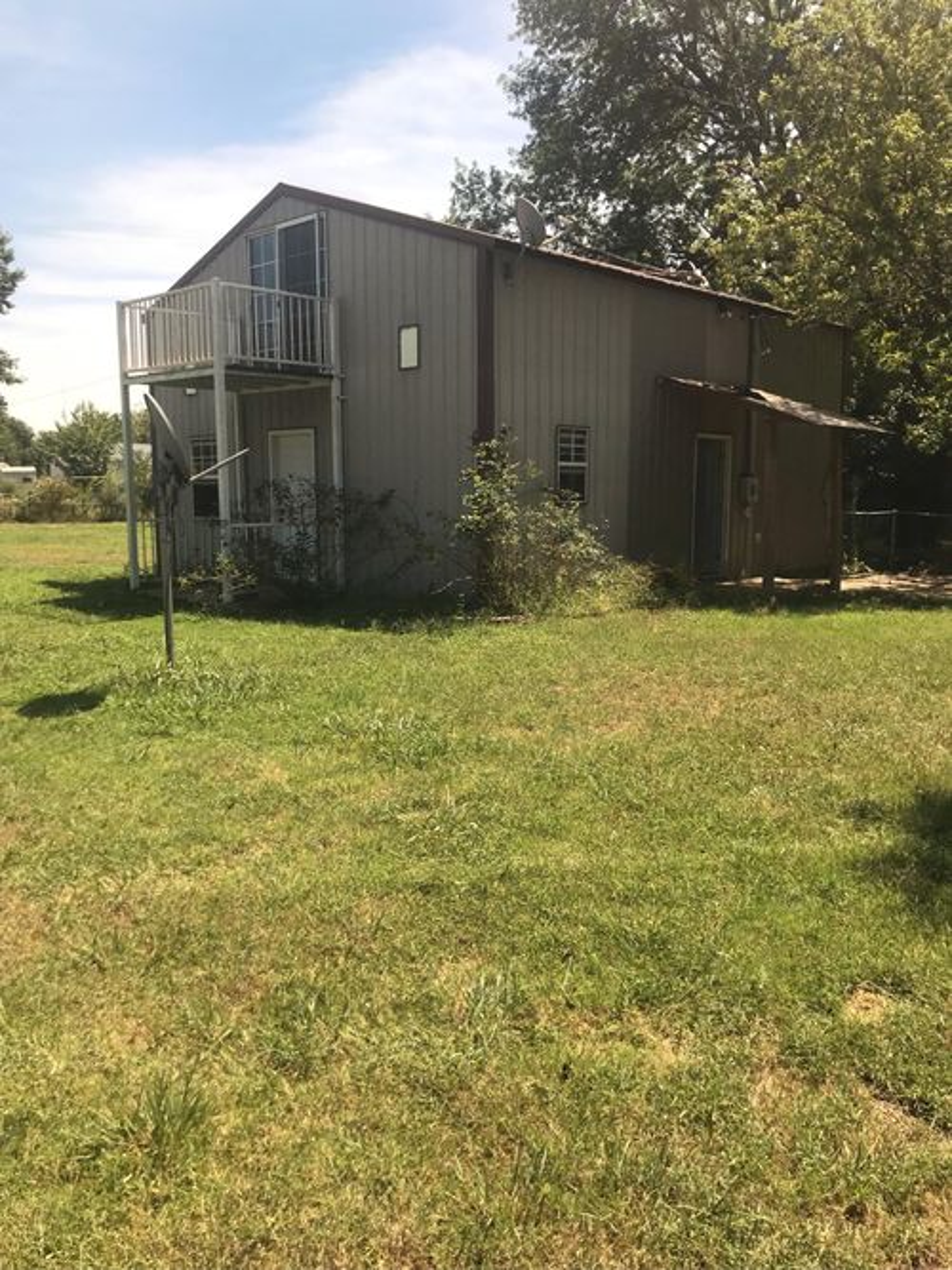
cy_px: 635
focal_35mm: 28
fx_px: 1027
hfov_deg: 49.7
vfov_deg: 63.5
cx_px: 476
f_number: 1.8
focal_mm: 3.99
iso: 20
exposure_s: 1/2740
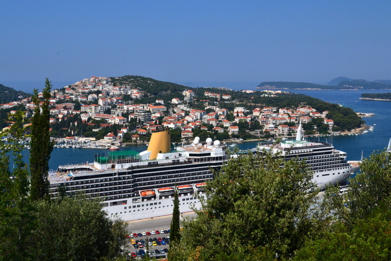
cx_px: 196
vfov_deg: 34.2
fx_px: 424
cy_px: 130
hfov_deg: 49.5
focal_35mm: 39
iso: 320
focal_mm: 26
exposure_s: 1/500
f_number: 11
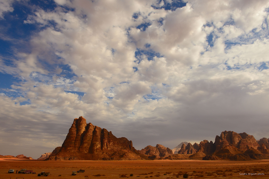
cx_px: 134
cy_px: 90
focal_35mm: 24
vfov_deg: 53.2
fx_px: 179
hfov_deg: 73.7
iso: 400
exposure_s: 1/1600
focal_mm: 24
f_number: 8
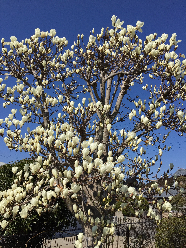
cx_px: 93
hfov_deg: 48.2
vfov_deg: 61.7
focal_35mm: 29
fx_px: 208
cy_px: 124
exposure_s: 1/3597
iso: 32
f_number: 2.2
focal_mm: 4.15
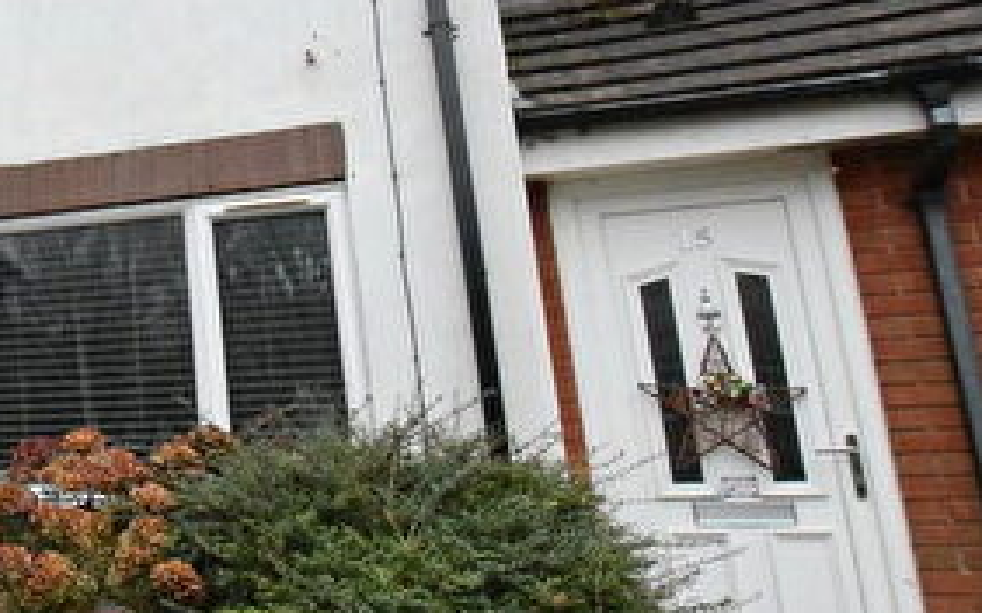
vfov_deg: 29.2
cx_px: -178
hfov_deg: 36.2
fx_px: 1167
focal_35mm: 44
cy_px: 190
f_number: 10
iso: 6400
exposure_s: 1/400
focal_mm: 11.5
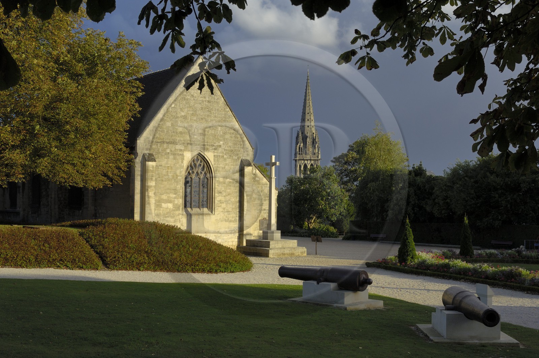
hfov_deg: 41.2
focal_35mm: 48
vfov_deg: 28.0
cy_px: 179
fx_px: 718
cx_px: 270
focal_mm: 32
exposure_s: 1/160
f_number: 9
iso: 100
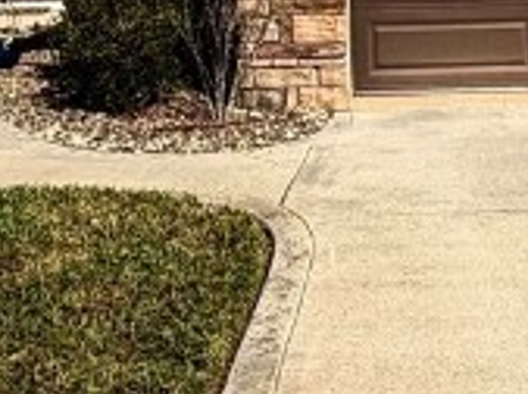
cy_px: -244
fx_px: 1294
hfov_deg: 22.8
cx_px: 422
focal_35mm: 85
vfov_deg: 15.6
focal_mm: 2.22
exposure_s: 1/1211
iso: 20
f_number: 2.2
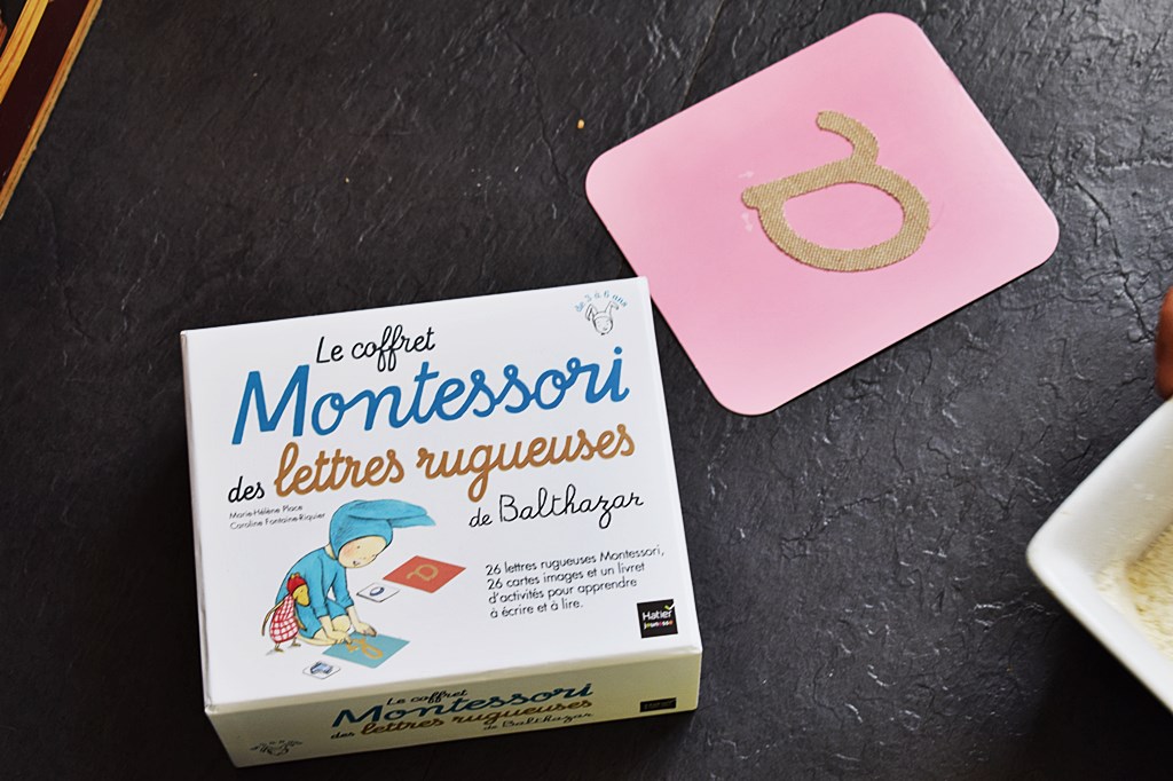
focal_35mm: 78
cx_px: 586
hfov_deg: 26.0
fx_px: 2541
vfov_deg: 17.5
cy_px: 390
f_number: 5.6
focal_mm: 52
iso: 400
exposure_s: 1/80
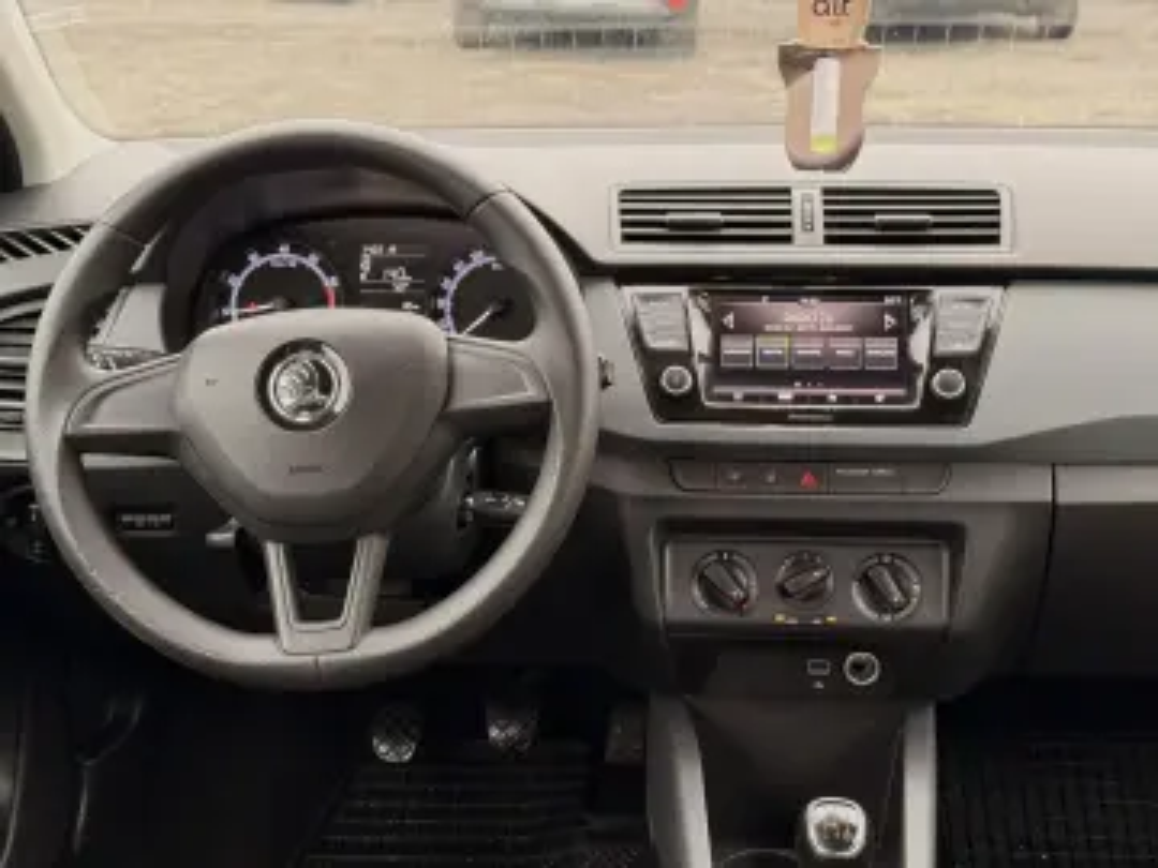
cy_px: 434
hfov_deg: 39.7
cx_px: 579
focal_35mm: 48
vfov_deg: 30.3
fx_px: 1606
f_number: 1.78
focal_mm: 6.76
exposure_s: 1/100
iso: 200
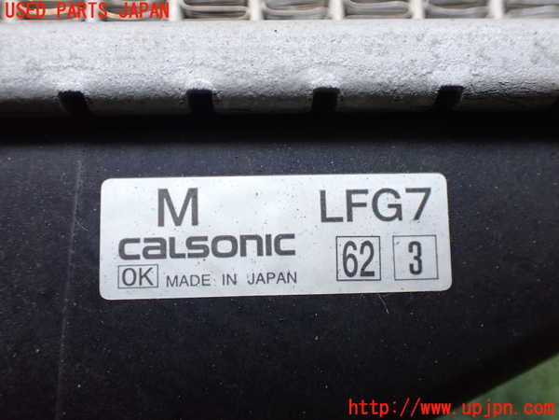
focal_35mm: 36
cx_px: 280
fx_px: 581
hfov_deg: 51.4
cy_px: 210
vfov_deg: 39.7
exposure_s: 1/100
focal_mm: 6.37
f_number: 2.5
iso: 800
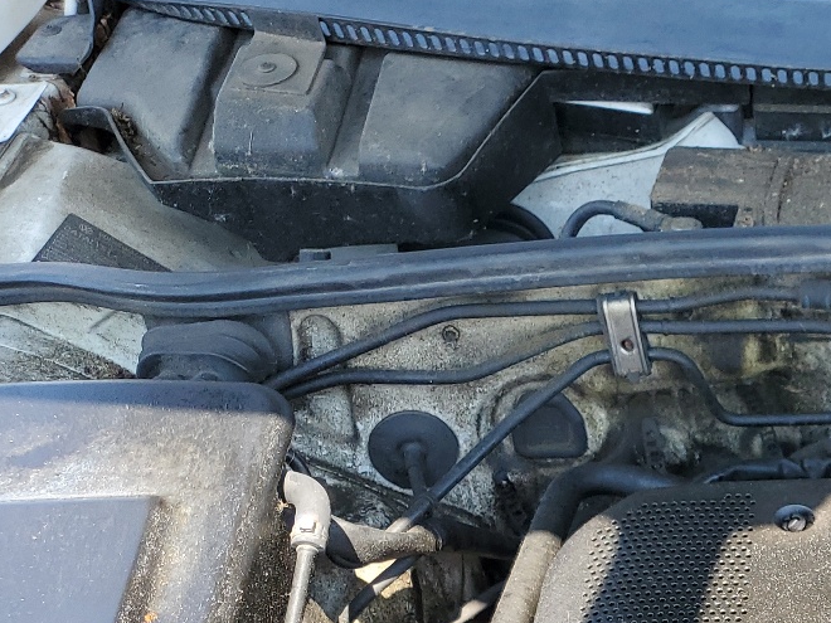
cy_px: 682
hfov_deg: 28.0
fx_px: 1512
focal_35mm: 63
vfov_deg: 22.0
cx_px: 919
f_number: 1.5
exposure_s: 1/417
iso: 50
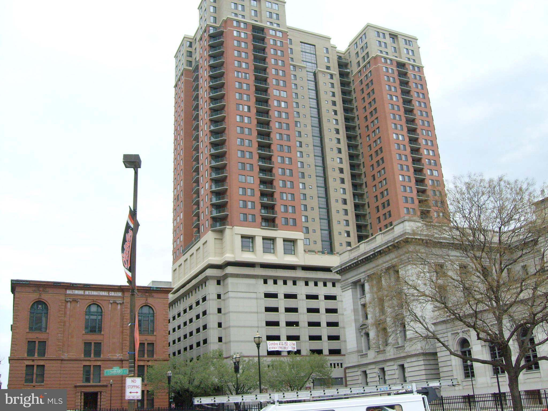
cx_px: 274
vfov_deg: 40.7
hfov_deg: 52.6
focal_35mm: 35
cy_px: 206
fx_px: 554
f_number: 2.8
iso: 80
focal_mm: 5.8
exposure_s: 1/1000
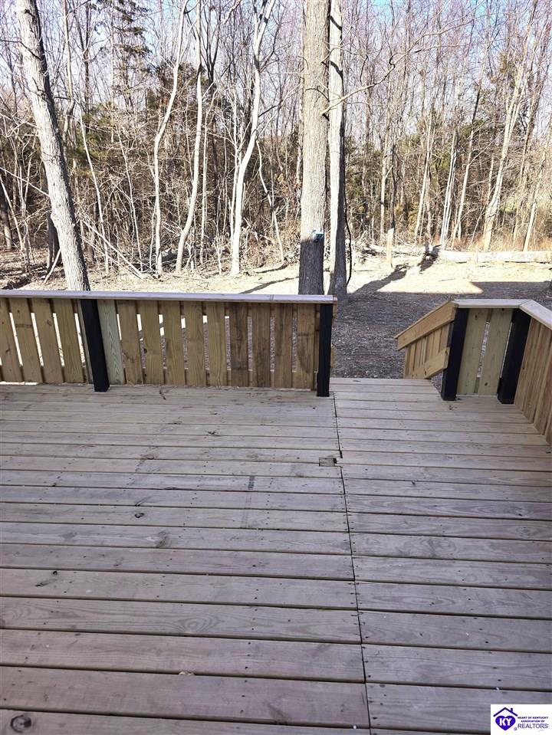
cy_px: 368
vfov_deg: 73.9
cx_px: 276
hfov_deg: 58.9
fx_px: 489
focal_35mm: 23
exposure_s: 1/189
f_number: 1.7
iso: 12
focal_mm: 6.3
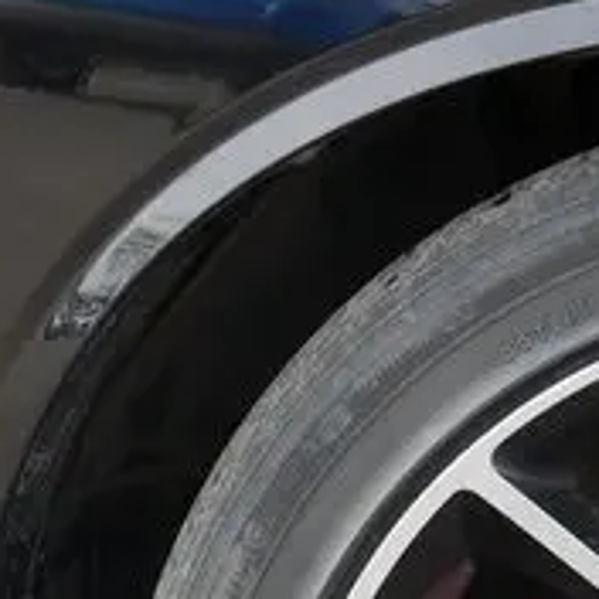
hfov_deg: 12.4
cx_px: 837
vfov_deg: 12.5
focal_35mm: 135
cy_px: 791
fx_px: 2643
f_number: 5
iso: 200
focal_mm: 21
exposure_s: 1/80
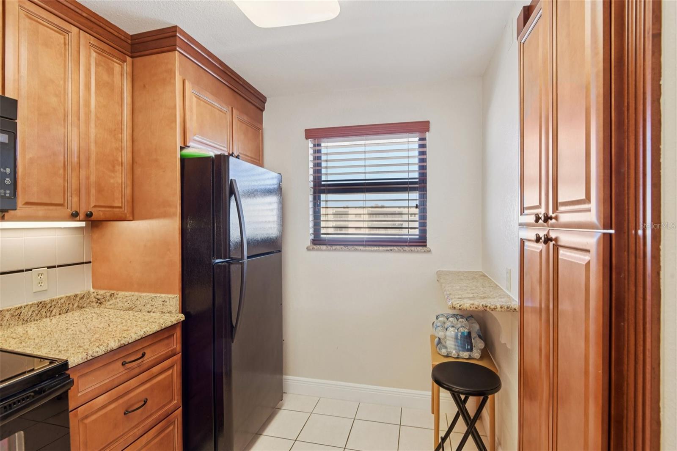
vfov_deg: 70.4
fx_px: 320
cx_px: 338
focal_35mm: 17
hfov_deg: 93.3
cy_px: 226
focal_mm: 17
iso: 400
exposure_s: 1/20
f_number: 8
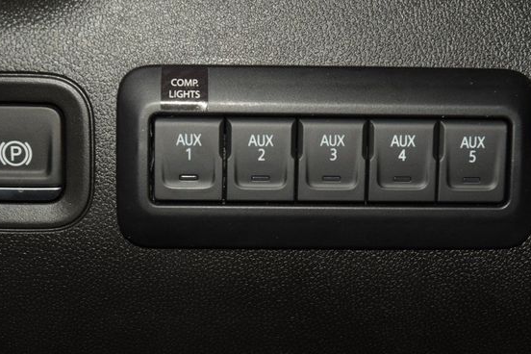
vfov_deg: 15.7
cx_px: 264
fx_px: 1283
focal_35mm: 87
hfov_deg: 23.4
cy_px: 175
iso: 100
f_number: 8
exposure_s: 1/60
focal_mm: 50
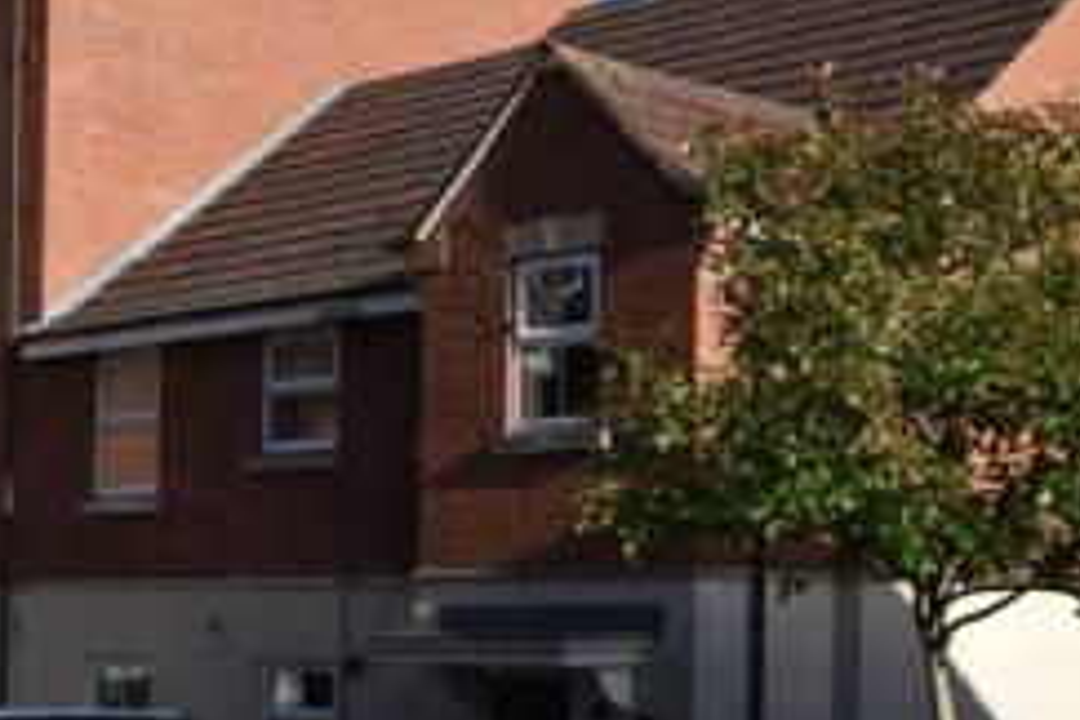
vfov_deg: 16.8
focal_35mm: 81
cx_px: 793
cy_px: 536
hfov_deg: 24.8
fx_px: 2430
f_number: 8
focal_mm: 20
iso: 100
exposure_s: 1/250
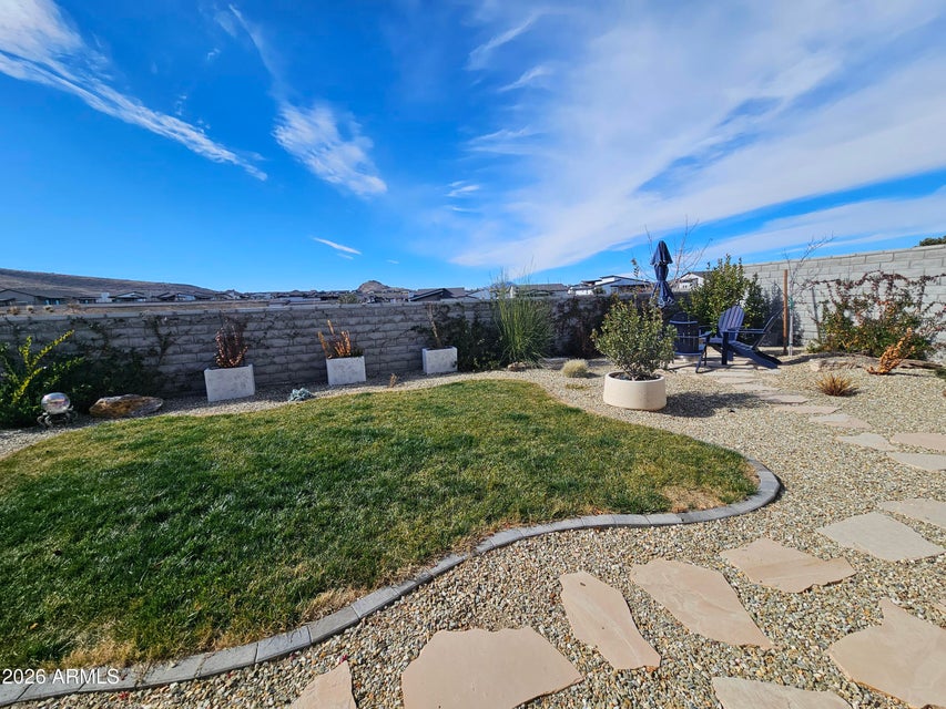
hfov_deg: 106.2
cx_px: 473
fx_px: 355
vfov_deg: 89.9
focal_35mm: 13
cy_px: 354
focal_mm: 2.2
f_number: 2.2
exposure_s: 1/2866
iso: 50
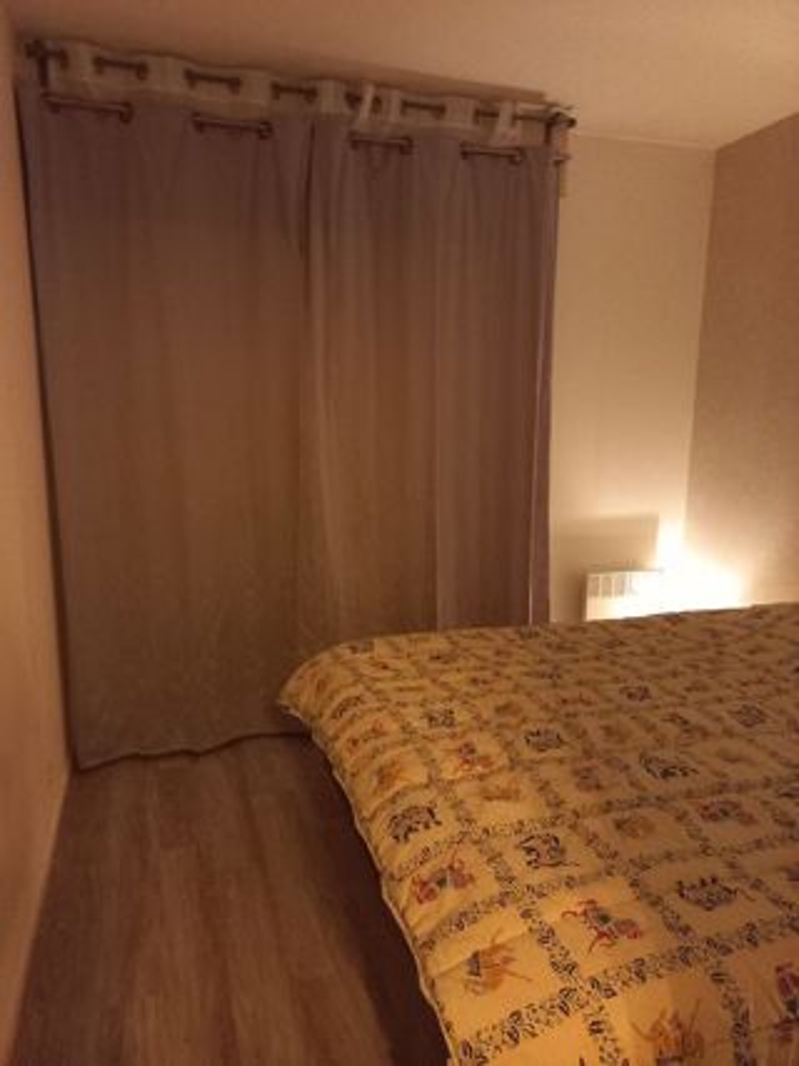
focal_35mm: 25
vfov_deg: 69.4
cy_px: 533
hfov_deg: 54.9
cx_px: 400
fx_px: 770
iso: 800
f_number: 1.8
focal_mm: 4.6
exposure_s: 1/25
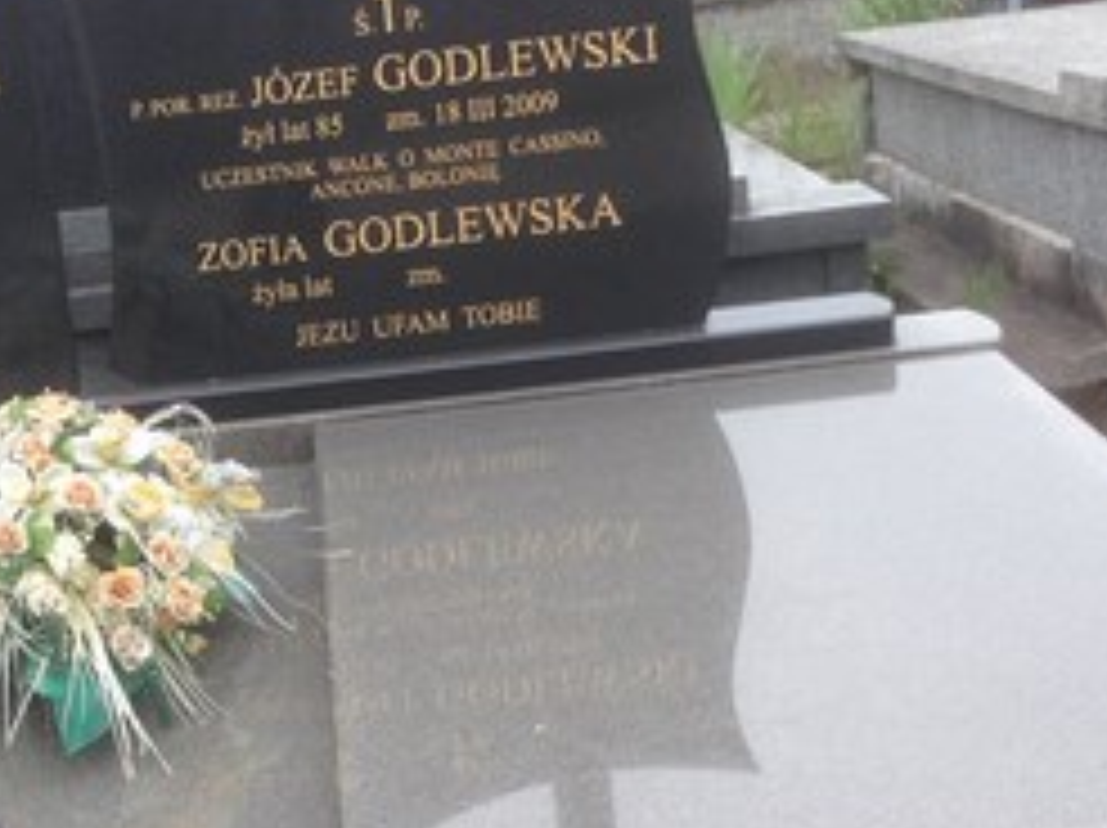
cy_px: 652
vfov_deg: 17.0
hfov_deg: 22.7
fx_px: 2748
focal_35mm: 86
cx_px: 387
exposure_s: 1/430
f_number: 2.4
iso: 50
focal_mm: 4.12
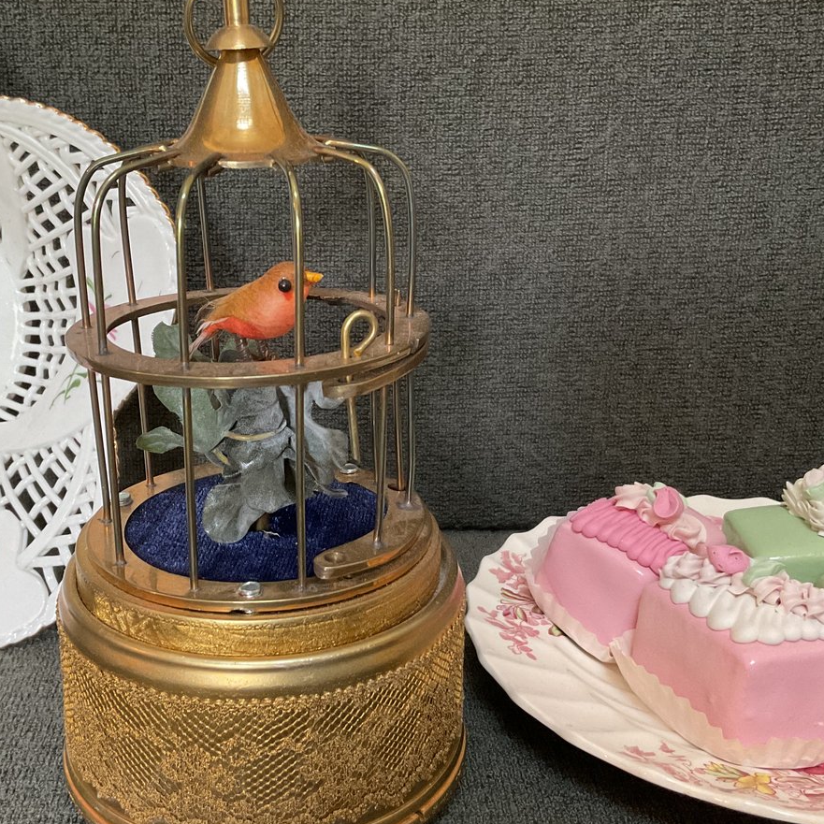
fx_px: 1185
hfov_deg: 38.2
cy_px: 400
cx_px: 343
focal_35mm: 44
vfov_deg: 38.3
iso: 200
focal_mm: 3
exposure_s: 1/60
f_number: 1.8
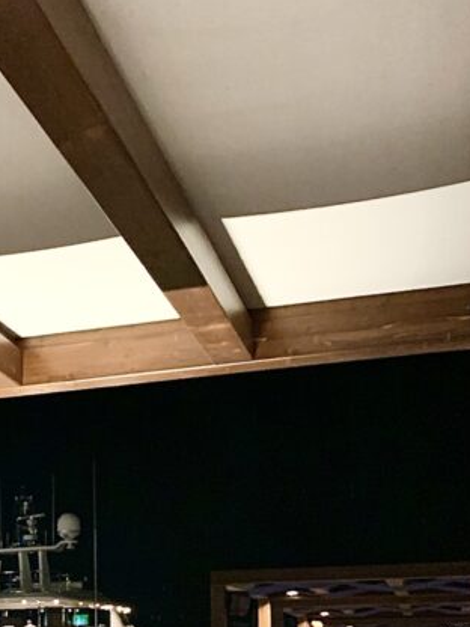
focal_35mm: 64
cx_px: -6
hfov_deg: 22.0
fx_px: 1159
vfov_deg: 28.2
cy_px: 645
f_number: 1.8
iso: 400
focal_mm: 4.25
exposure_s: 1/34
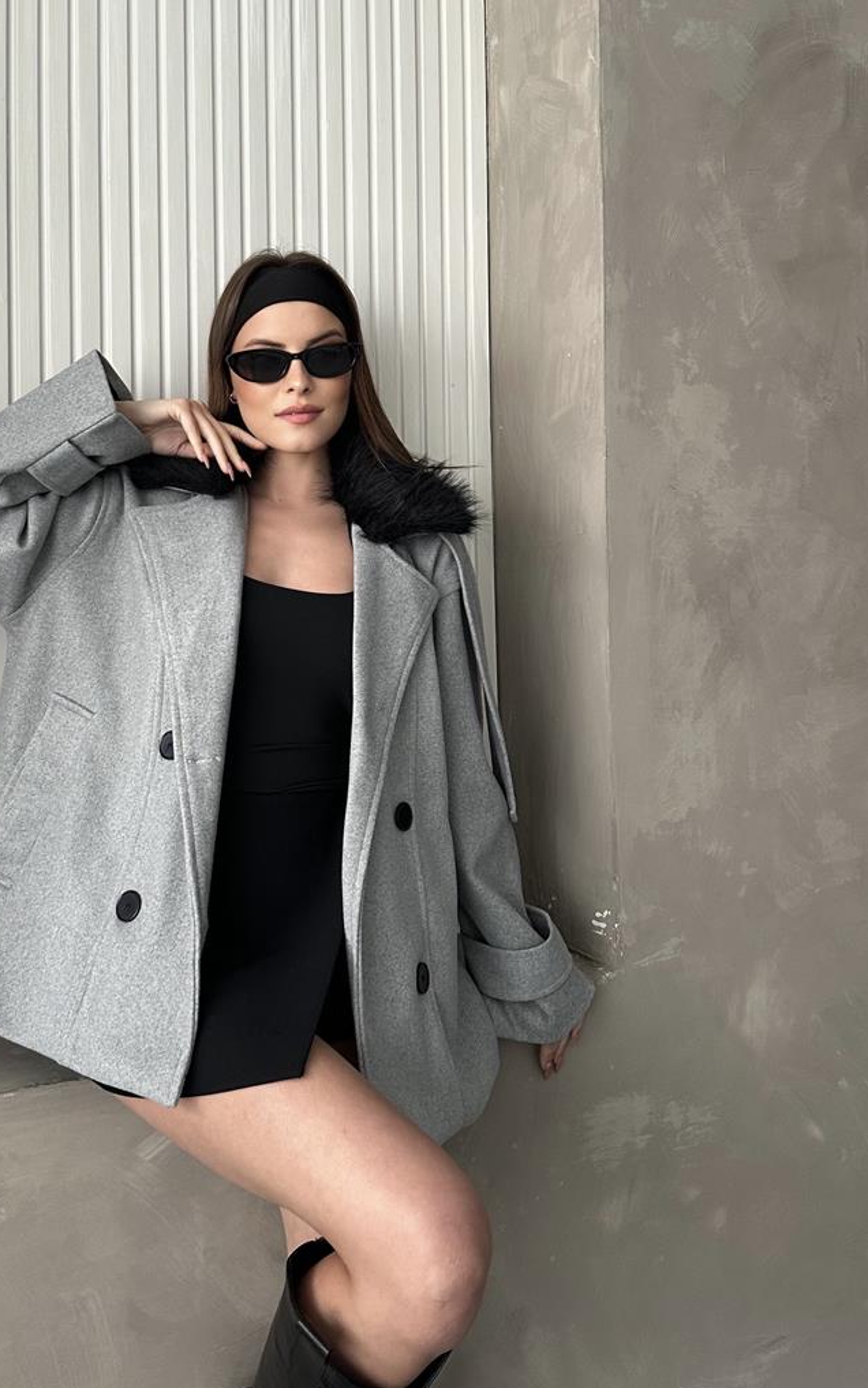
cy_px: 644
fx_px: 1211
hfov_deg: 38.8
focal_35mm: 32
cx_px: 266
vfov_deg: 59.6
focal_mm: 6.86
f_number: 1.78
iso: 250
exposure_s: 1/63
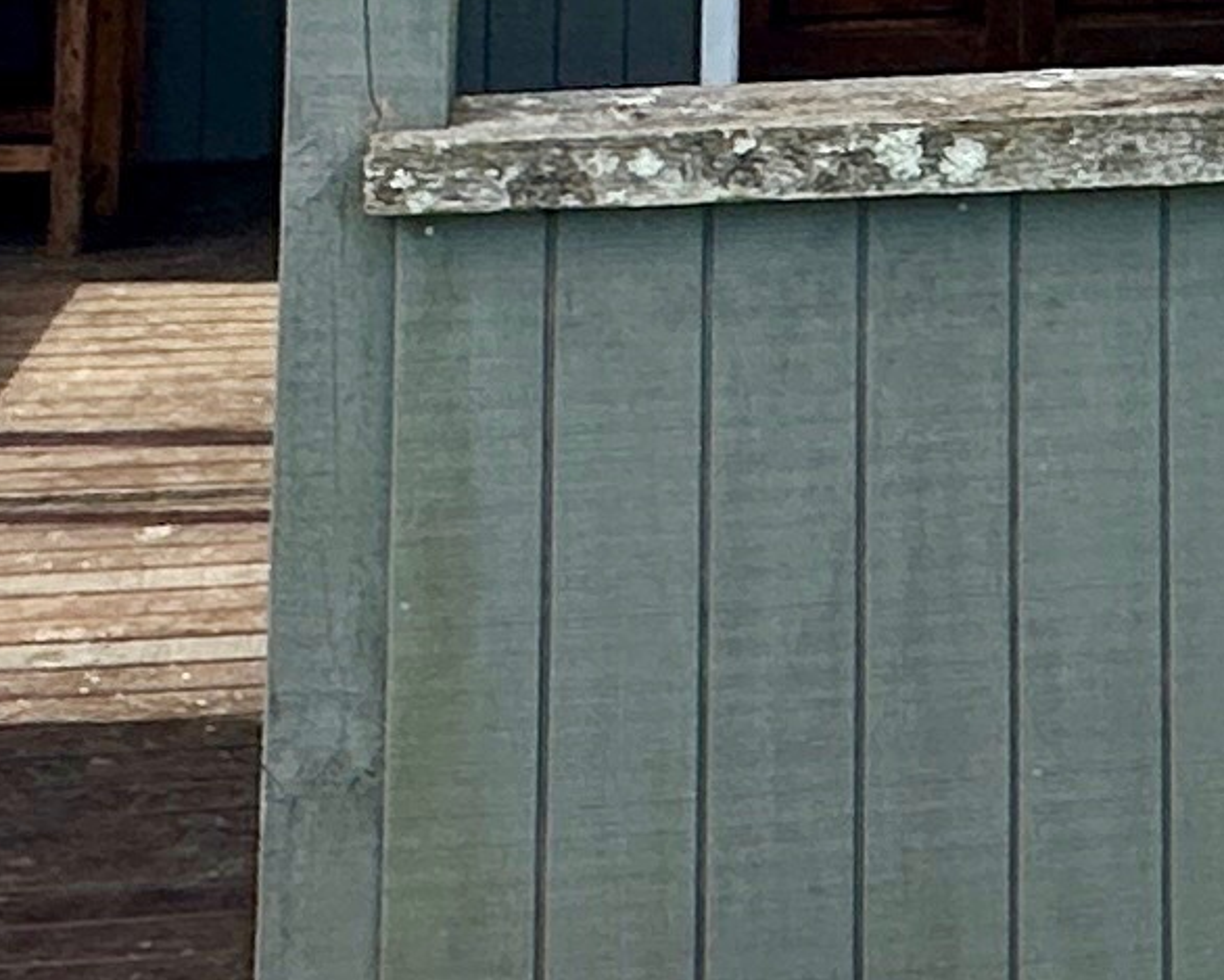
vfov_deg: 14.1
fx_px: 3406
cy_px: -905
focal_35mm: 94
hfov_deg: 19.9
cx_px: 1136
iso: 40
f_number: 2.2
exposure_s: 1/1072
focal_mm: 2.22
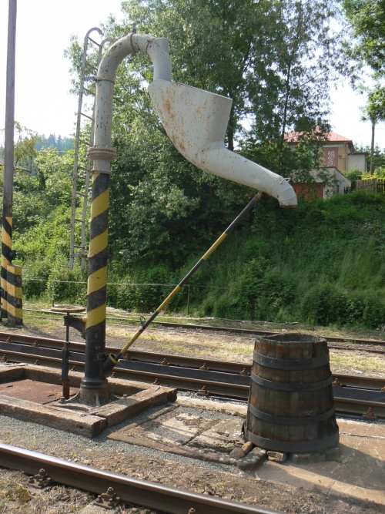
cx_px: 192
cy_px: 257
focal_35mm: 36
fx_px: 534
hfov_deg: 39.6
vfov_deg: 51.4
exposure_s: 1/200
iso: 80
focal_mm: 6
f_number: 5.6
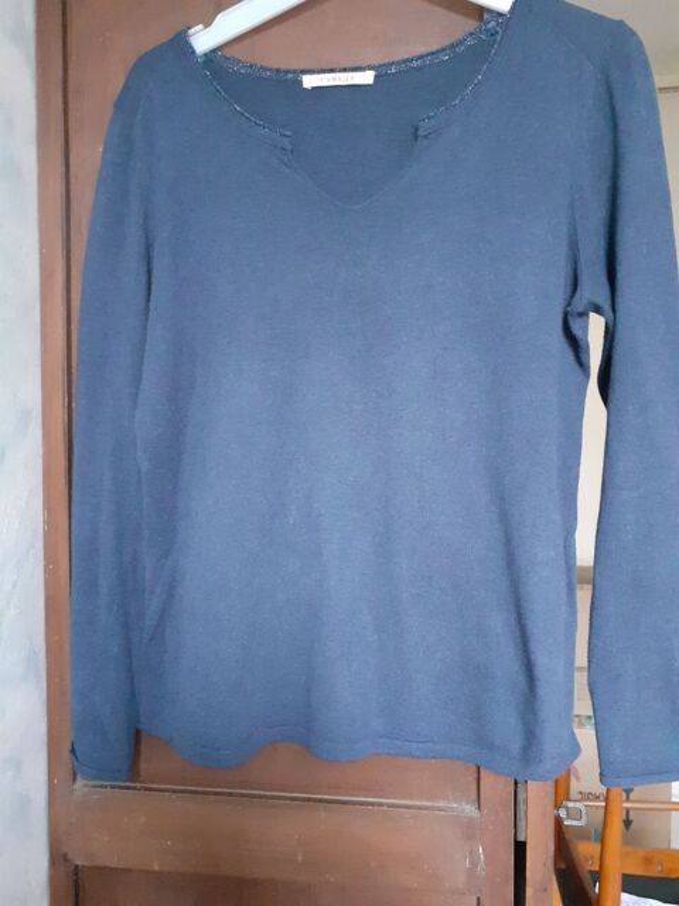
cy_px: 453
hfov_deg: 51.4
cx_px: 340
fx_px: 706
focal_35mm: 27
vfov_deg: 65.3
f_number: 1.9
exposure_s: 1/20
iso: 800
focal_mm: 3.6
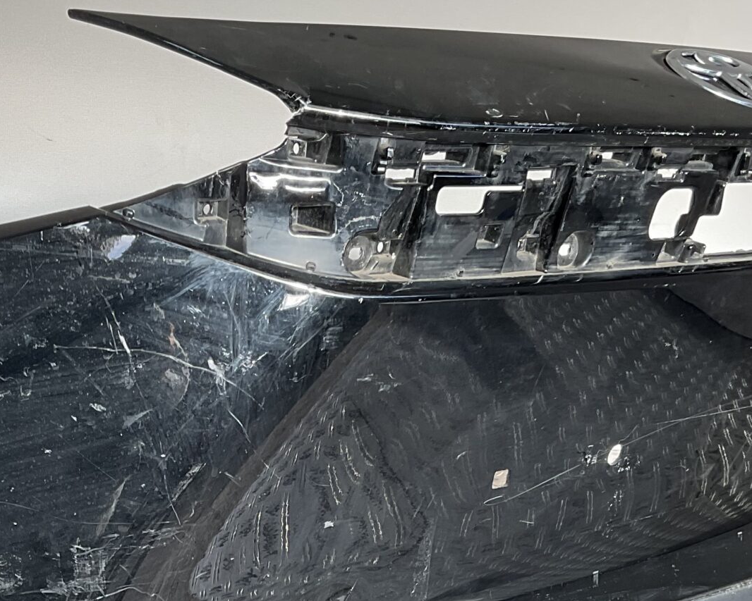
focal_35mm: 68
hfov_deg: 27.6
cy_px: 592
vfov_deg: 21.7
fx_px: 1514
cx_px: 212
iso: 16
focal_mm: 3
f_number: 1.8
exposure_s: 1/142
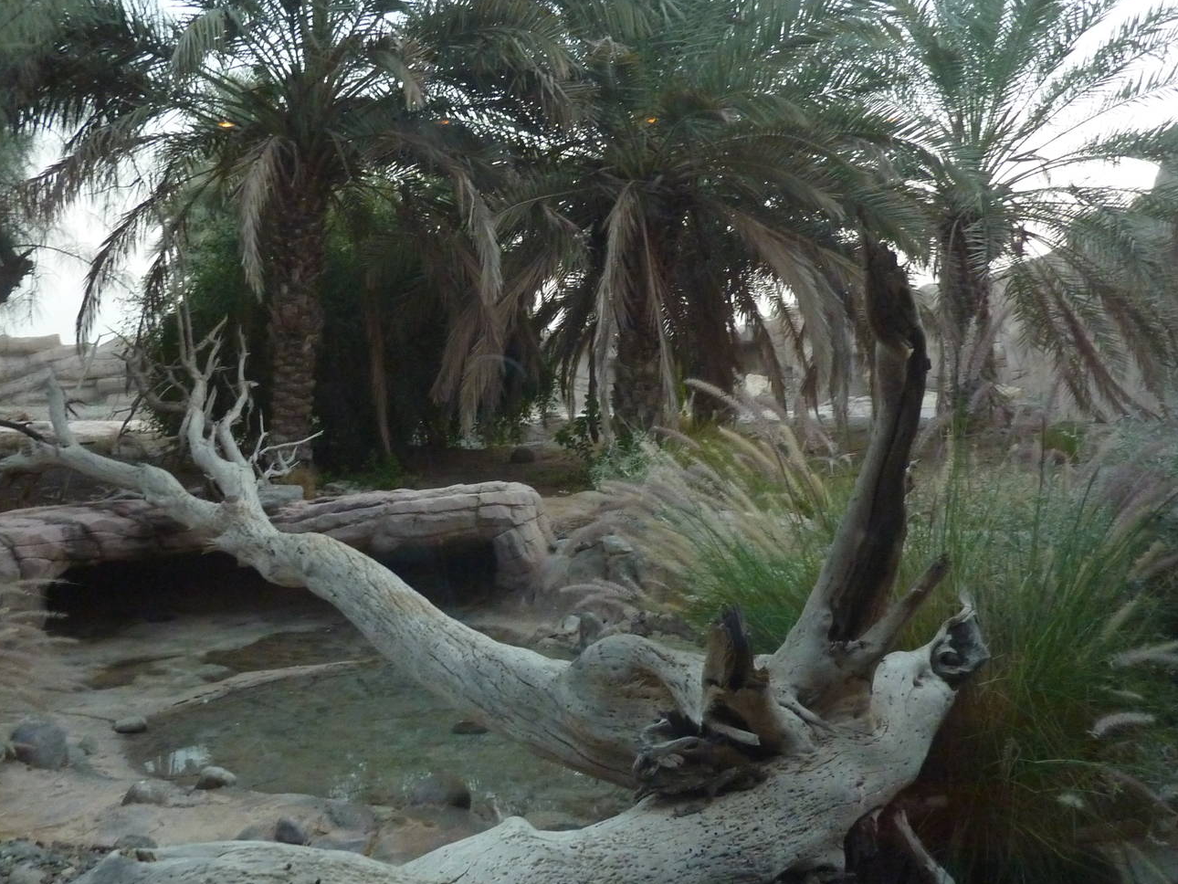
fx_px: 1055
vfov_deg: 45.4
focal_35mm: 31
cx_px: 492
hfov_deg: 58.0
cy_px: 420
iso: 400
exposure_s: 1/8
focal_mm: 4.1
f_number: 3.3
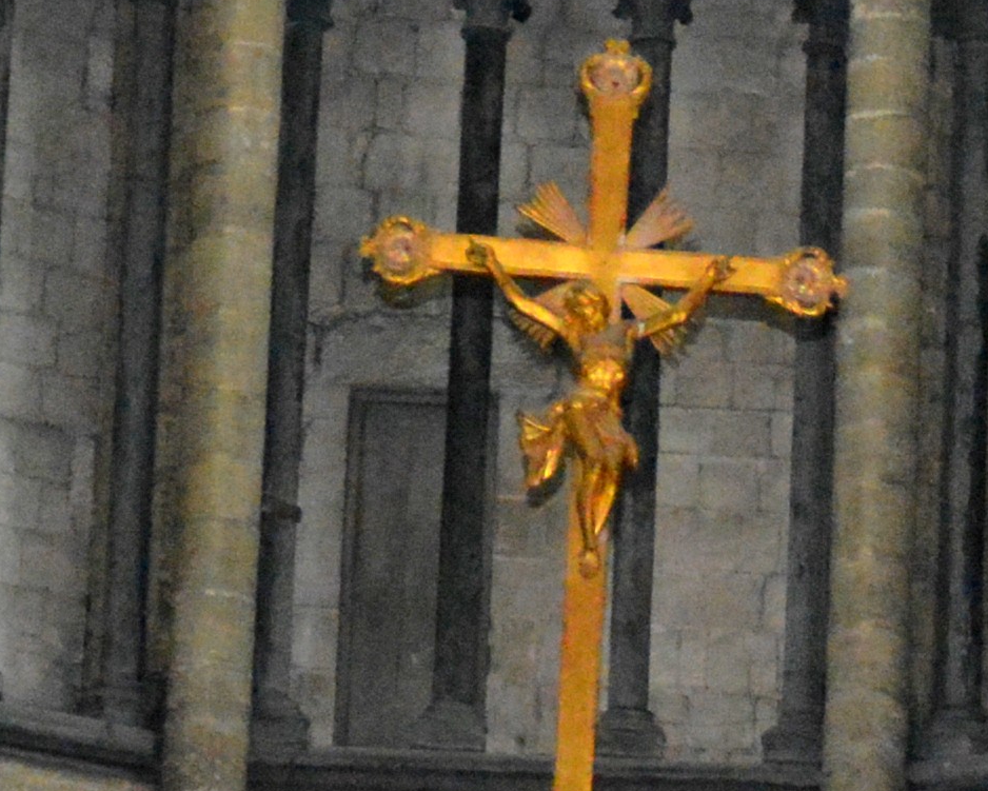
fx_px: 8951
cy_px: 719
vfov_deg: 5.1
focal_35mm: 306
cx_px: 1470
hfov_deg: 6.2
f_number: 4.2
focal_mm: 34
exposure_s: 1/60
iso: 3200
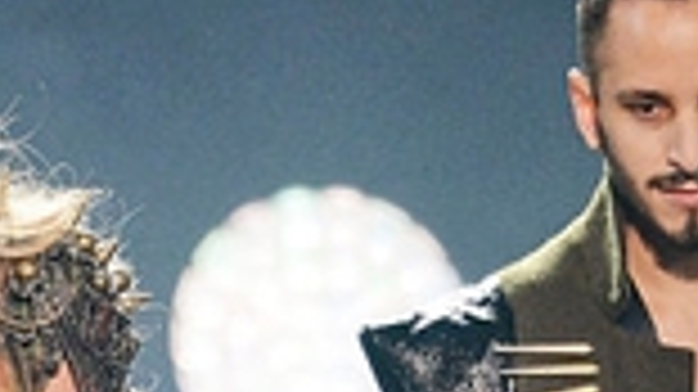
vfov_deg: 0.9
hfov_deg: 1.6
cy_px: 698
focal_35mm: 1322
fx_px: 24455
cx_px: -194
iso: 3200
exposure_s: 1/500
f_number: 4
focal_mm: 300
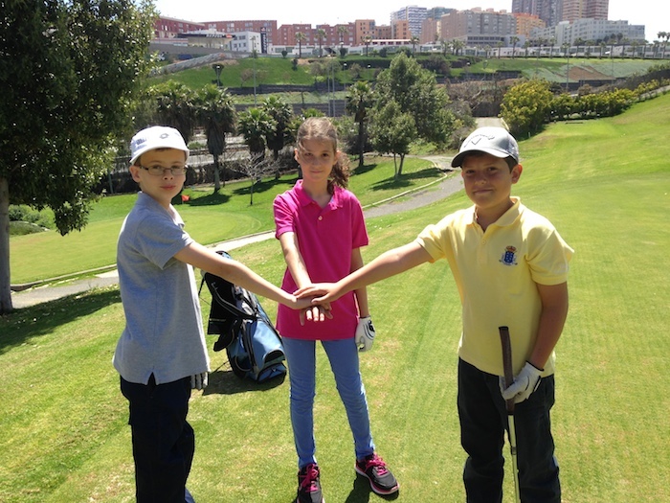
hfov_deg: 55.4
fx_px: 639
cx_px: 335
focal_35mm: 33
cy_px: 252
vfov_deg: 42.9
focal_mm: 4.12
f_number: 2.4
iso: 50
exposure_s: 1/763
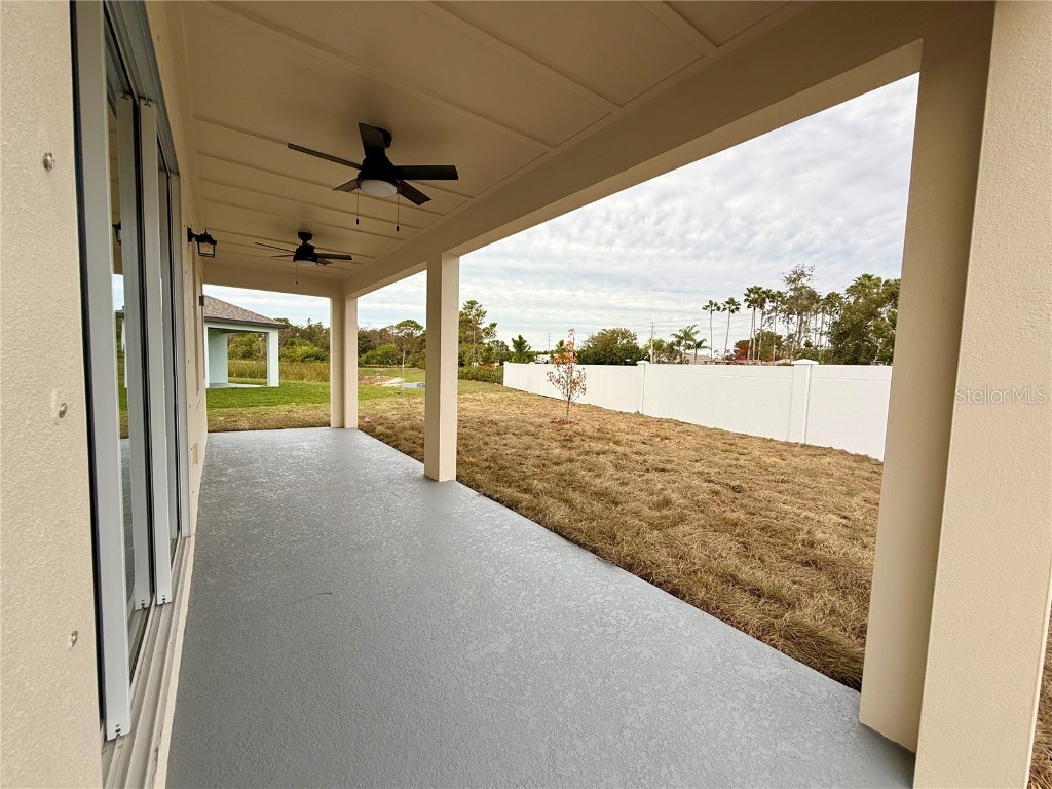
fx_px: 425
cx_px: 526
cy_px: 394
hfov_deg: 102.1
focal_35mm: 14
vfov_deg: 85.7
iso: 50
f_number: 2.2
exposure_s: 1/1145
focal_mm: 2.22
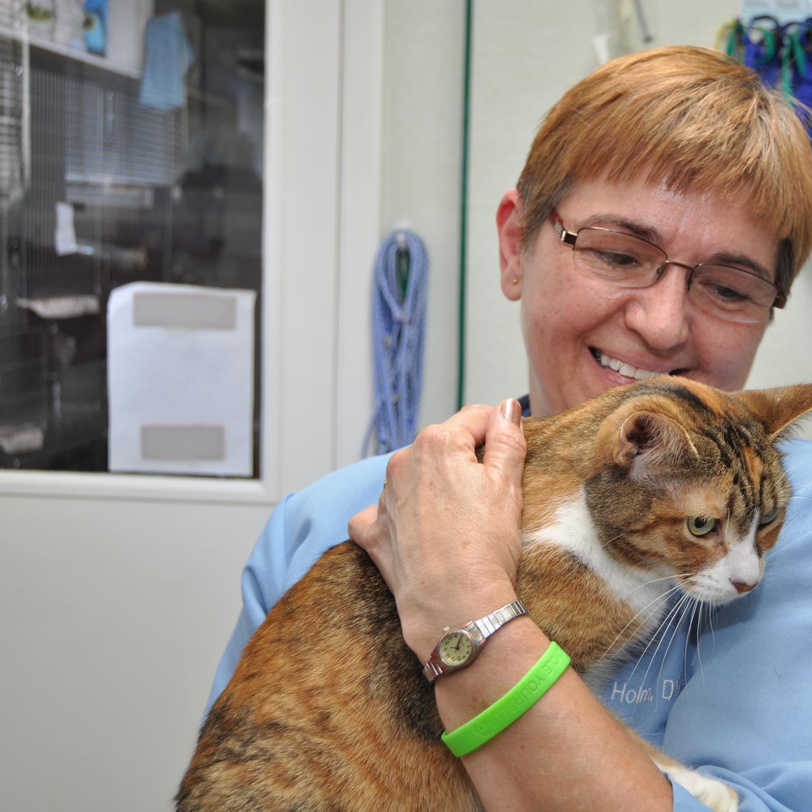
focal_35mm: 60
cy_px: 405
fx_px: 1583
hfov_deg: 28.5
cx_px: 569
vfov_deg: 28.8
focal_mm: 31
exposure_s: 1/60
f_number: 5
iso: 400
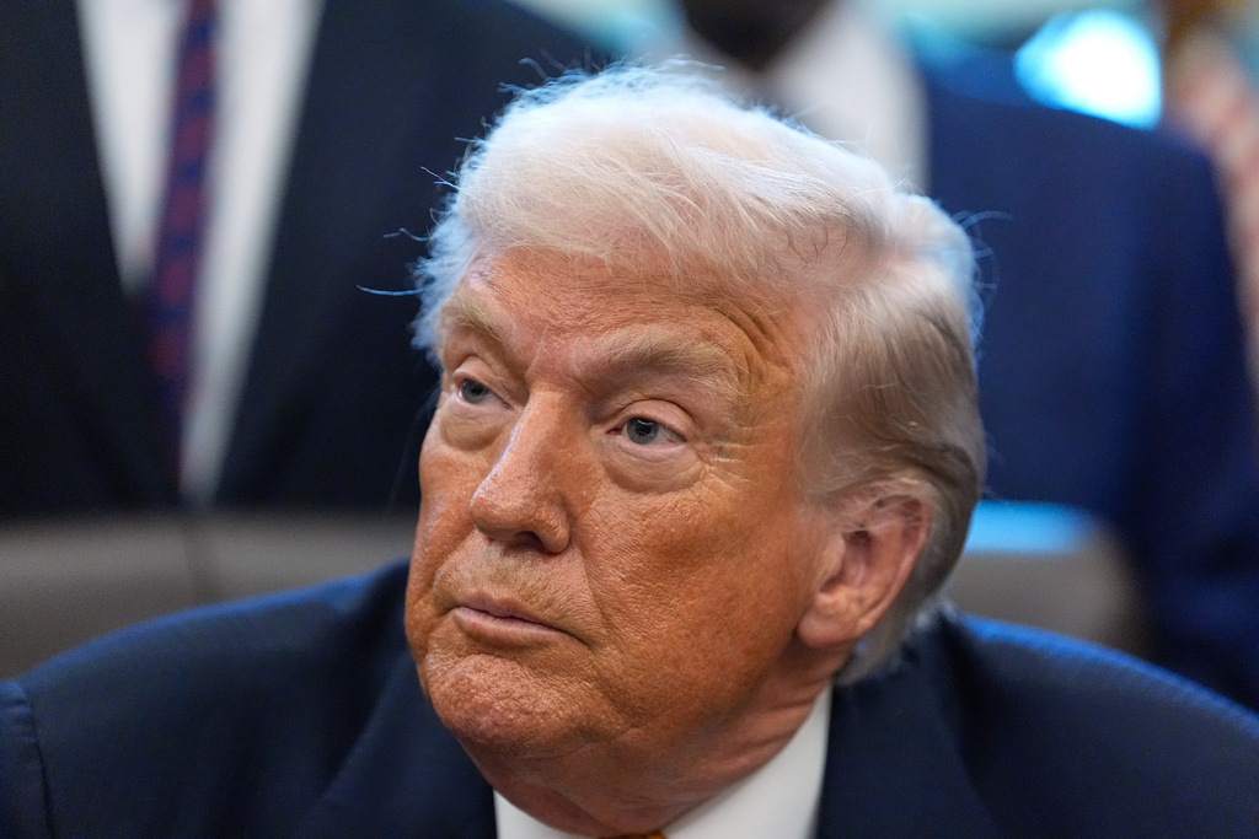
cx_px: 630
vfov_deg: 6.9
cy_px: 420
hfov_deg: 10.3
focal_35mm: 200
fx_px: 6995
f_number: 2.8
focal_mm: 200
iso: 6400
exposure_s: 1/250
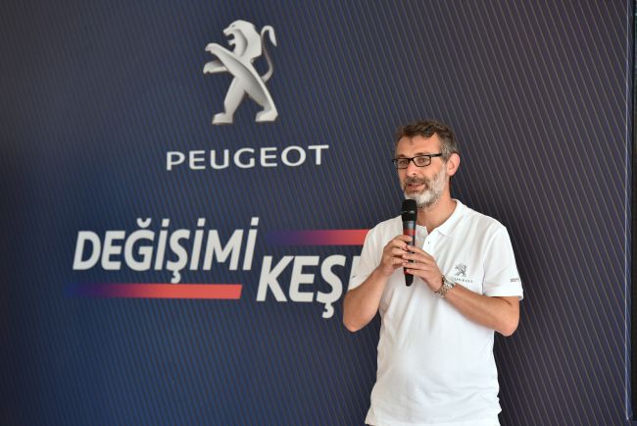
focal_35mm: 116
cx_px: 318
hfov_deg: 17.6
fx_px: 2053
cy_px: 213
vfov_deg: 11.8
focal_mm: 116
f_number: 4.5
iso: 400
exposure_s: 1/160
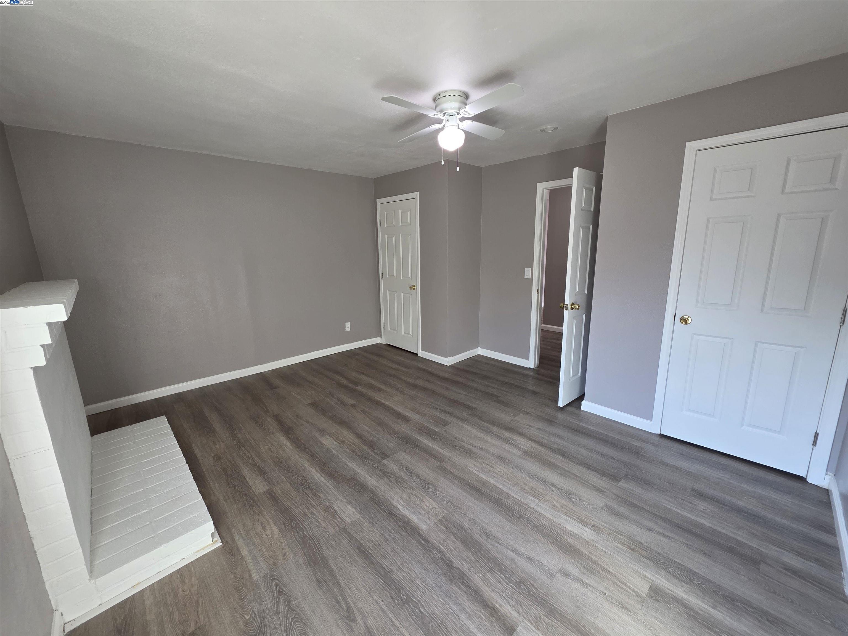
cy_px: 318
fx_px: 318
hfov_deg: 106.2
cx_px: 424
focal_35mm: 13
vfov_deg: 89.9
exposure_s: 1/120
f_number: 1.9
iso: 160
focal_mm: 2.2
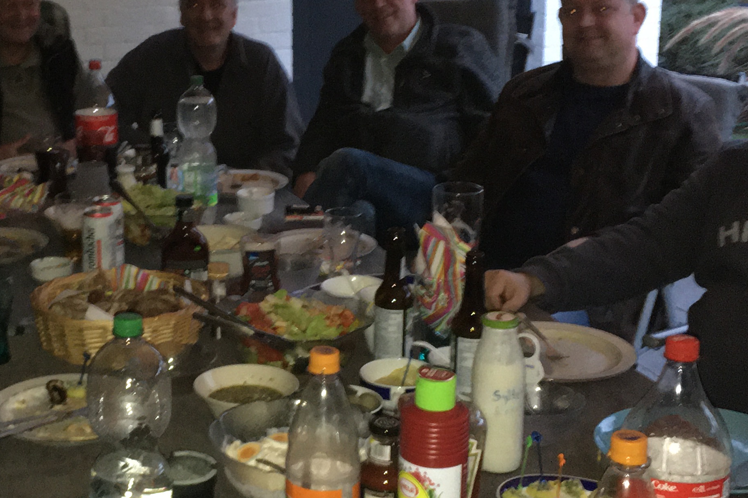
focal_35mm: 66
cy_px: 238
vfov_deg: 20.6
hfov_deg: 30.0
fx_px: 1371
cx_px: 179
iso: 250
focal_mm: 4.15
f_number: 2.2
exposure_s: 1/17
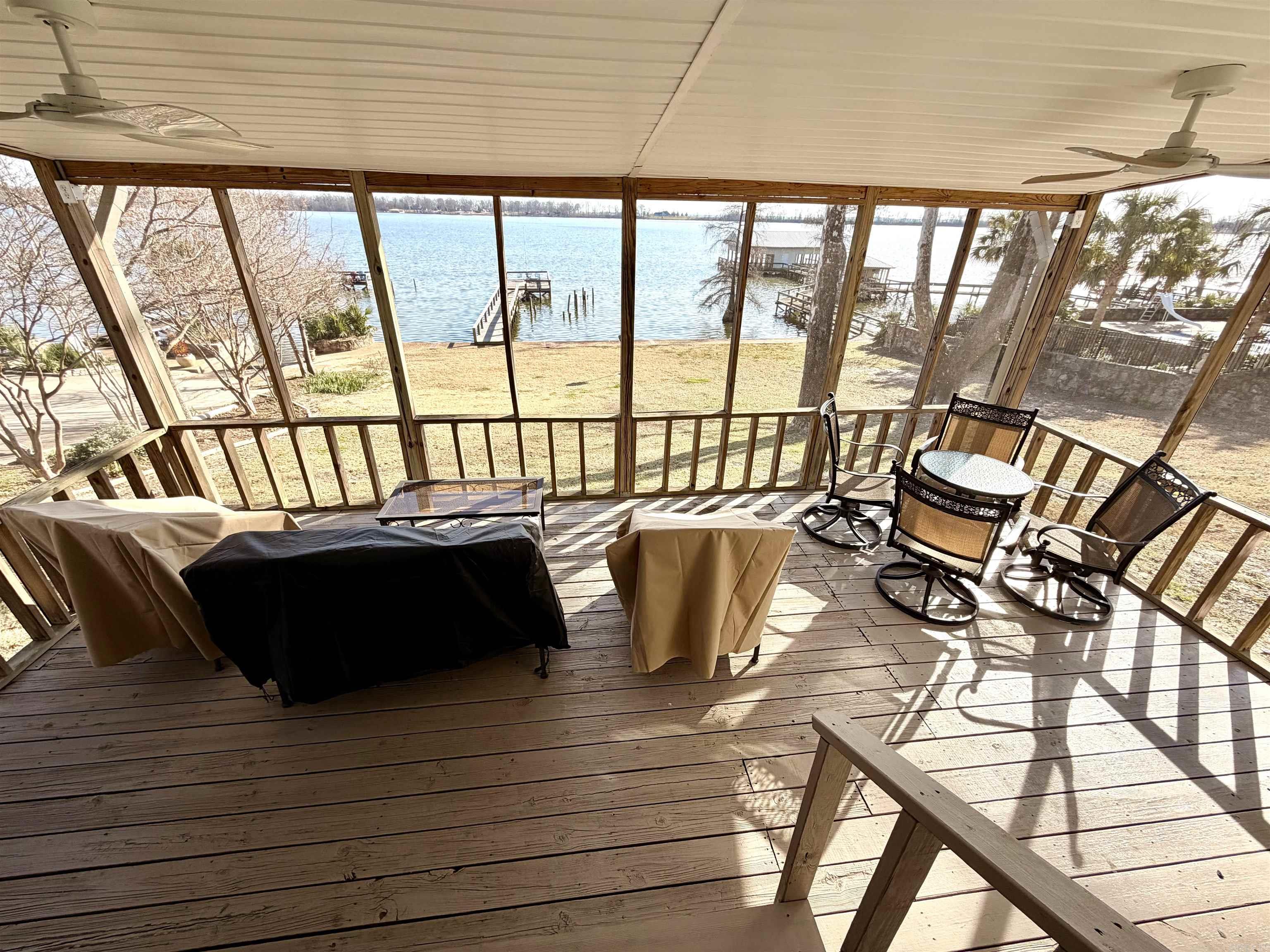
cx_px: 635
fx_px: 514
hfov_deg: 102.1
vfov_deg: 85.7
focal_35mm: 14
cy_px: 476
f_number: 2.2
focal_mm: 2.22
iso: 50
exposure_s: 1/502
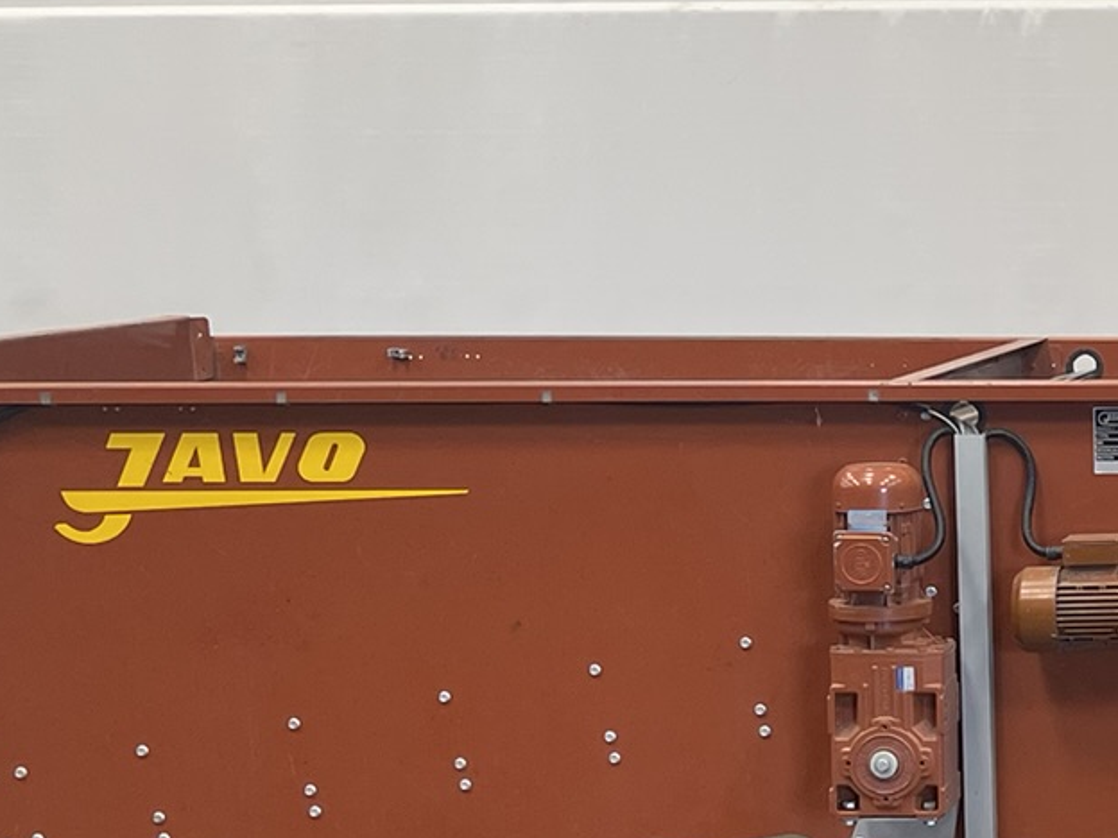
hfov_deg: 21.2
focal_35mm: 82
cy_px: 514
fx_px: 2648
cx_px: 1523
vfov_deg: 18.0
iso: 125
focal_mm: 5.1
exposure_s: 1/121
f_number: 1.6
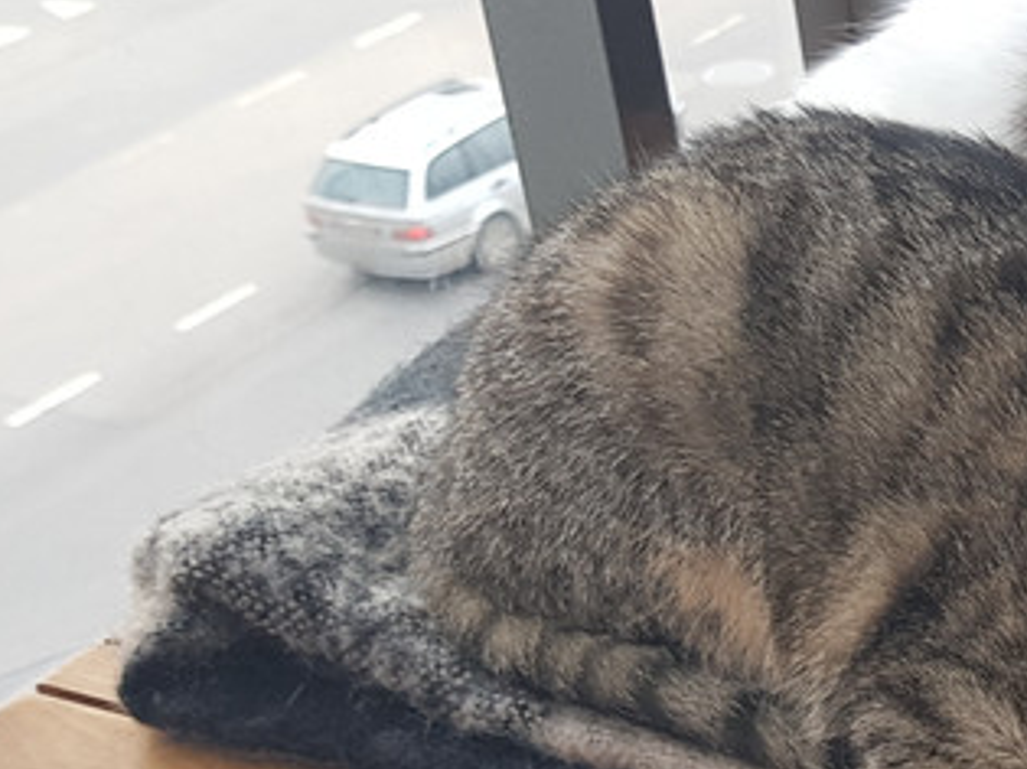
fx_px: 2610
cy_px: 691
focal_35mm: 88
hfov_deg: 18.9
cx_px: 1645
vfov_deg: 16.6
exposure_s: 1/100
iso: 50
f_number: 1.7
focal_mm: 4.3
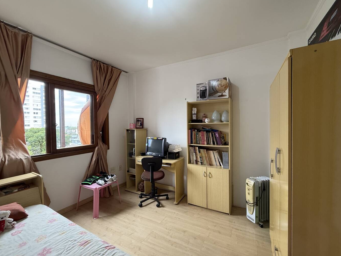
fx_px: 148
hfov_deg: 98.2
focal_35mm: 15
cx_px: 172
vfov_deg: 81.7
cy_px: 129
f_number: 2.2
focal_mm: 2.22
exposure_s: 1/120
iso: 200
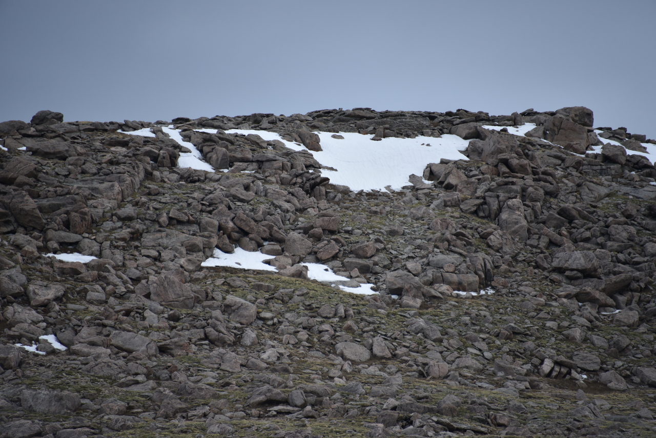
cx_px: 328
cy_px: 219
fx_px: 5468
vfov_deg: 4.6
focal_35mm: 300
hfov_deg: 6.9
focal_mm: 300
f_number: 5.6
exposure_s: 1/640
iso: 180
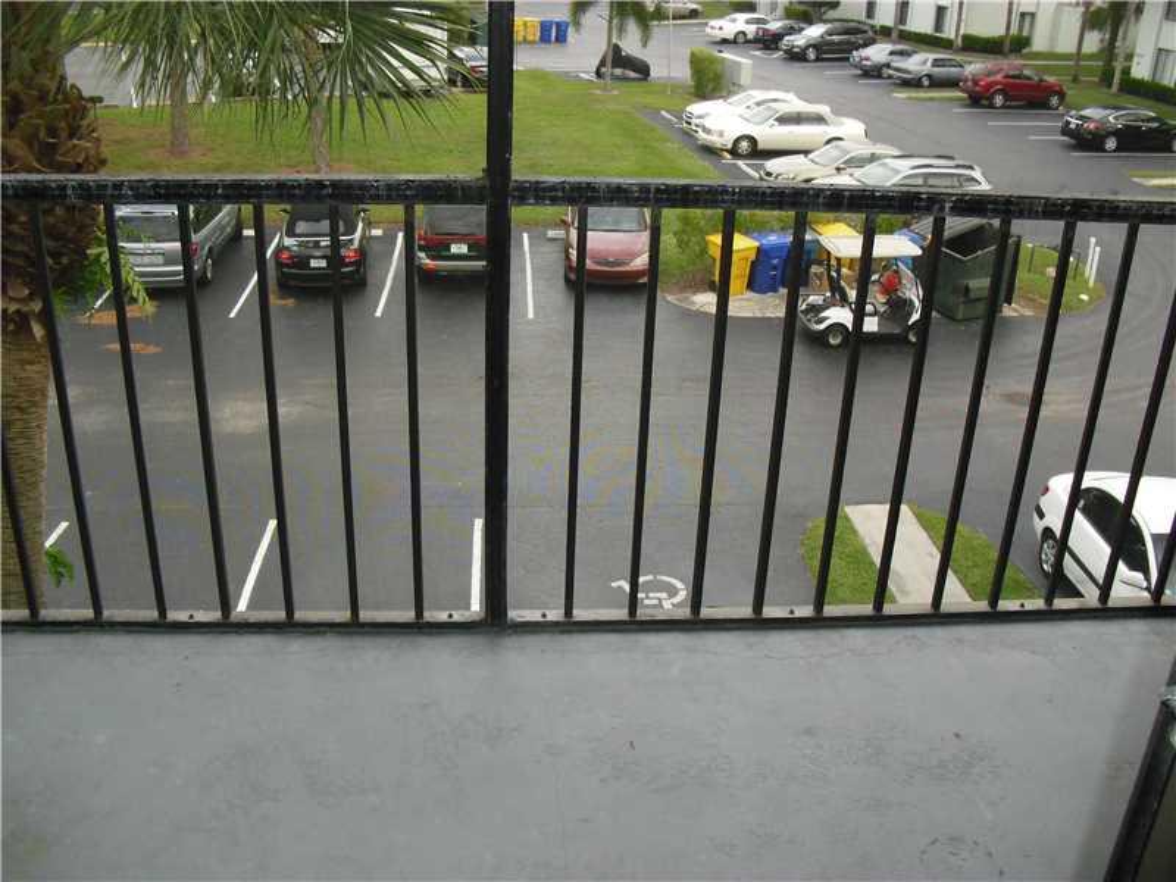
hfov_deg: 51.4
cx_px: 588
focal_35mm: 36
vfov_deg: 39.7
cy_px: 441
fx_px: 1223
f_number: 3.1
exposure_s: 1/200
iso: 100
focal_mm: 6.3
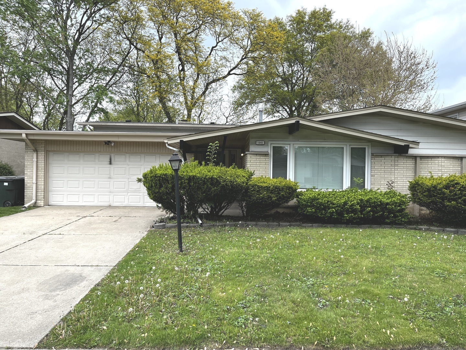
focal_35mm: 26
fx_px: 350
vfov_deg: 53.1
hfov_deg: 67.3
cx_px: 233
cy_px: 175
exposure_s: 1/1140
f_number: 1.6
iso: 50
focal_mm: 5.1
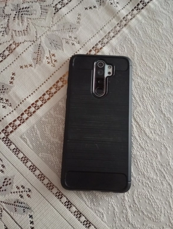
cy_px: 114
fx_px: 186
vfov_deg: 63.4
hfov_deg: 49.8
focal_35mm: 28
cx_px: 88
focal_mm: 3.84
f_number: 1.8
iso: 1926
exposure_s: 1/16.7
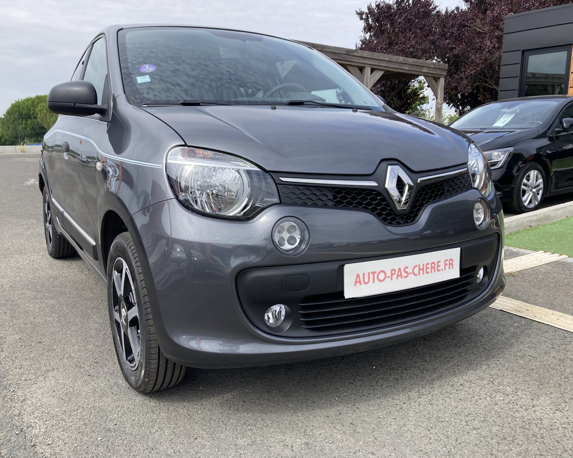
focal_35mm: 30
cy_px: 232
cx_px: 283
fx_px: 509
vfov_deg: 48.5
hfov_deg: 58.8
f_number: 1.8
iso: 20
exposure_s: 1/1143
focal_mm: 3.99
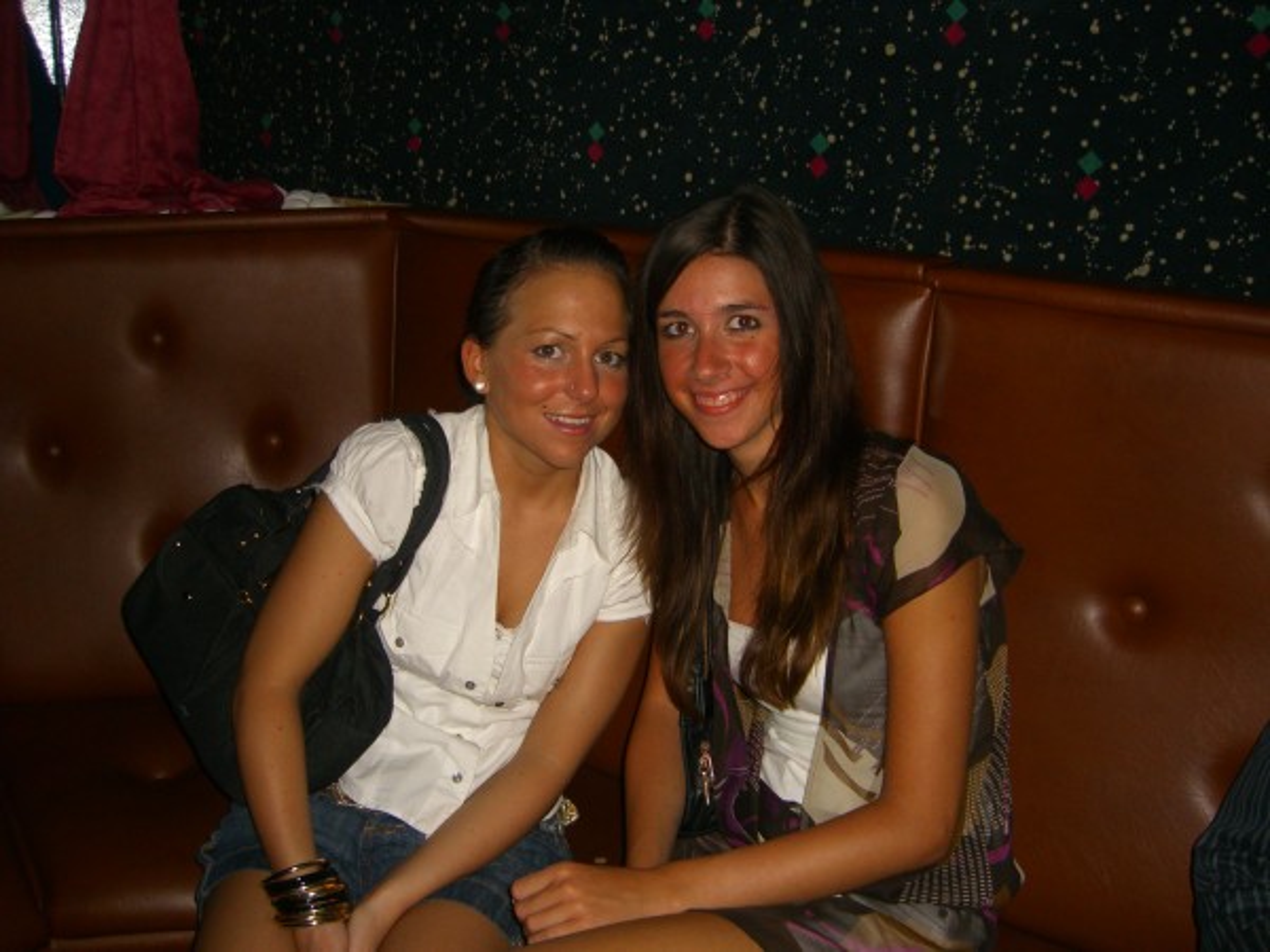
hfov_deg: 49.0
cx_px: 635
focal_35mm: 38
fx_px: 1394
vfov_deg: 37.7
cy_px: 476
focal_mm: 7.9
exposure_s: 1/60
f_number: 2.8
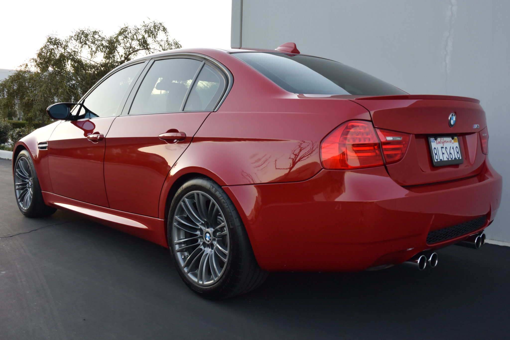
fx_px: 510
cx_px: 255
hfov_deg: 53.1
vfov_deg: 36.9
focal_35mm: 36
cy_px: 170
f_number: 4
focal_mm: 13.4
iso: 400
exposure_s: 1/125
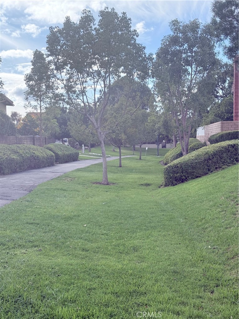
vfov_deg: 39.7
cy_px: 160
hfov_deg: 30.3
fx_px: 442
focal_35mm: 48
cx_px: 120
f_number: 1.78
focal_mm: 6.76
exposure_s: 1/2273
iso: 80
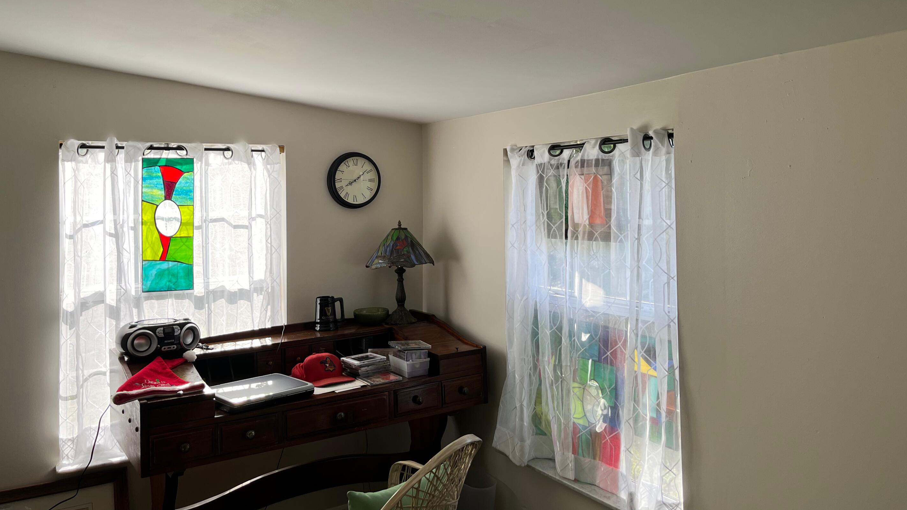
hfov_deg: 64.3
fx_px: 721
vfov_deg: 38.5
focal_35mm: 30
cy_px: 172
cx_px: 433
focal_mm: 5.1
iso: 50
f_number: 1.6
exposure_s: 1/373
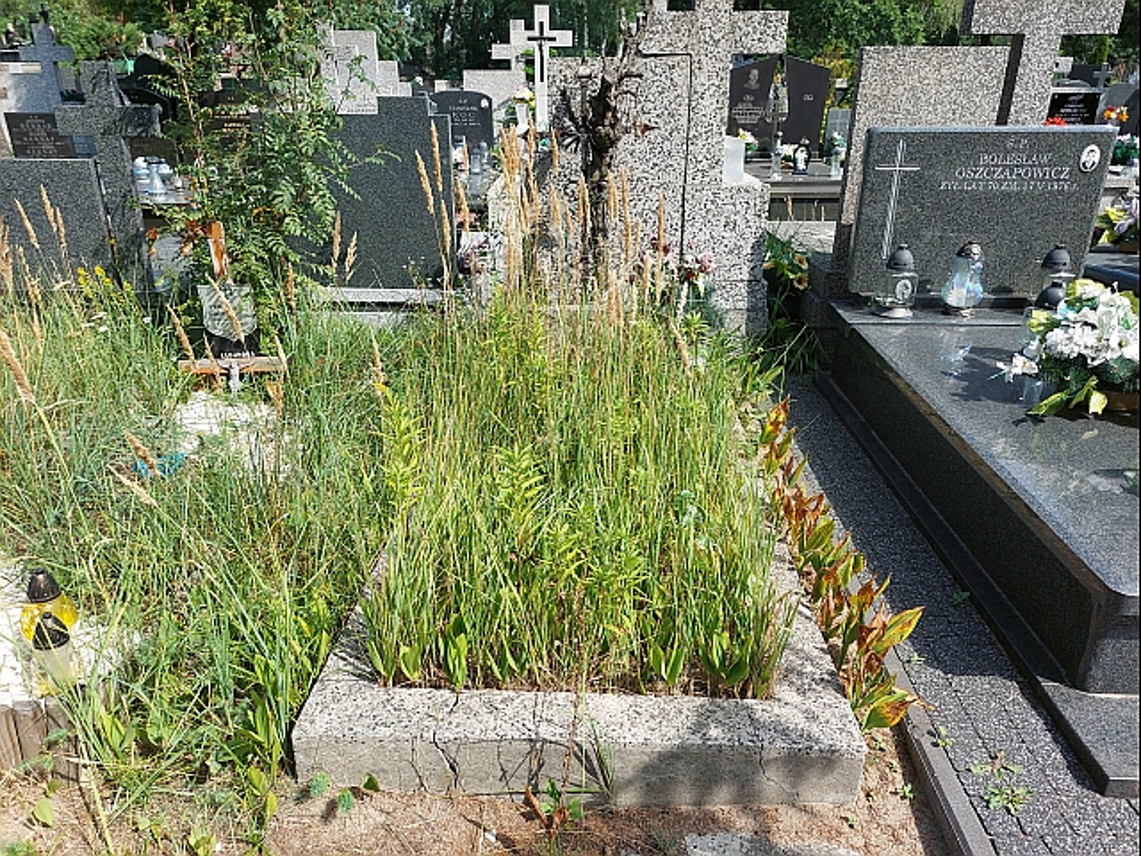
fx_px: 824
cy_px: 428
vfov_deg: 54.9
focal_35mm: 25
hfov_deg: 69.4
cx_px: 570
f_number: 1.8
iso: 40
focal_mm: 5.23
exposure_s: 1/860
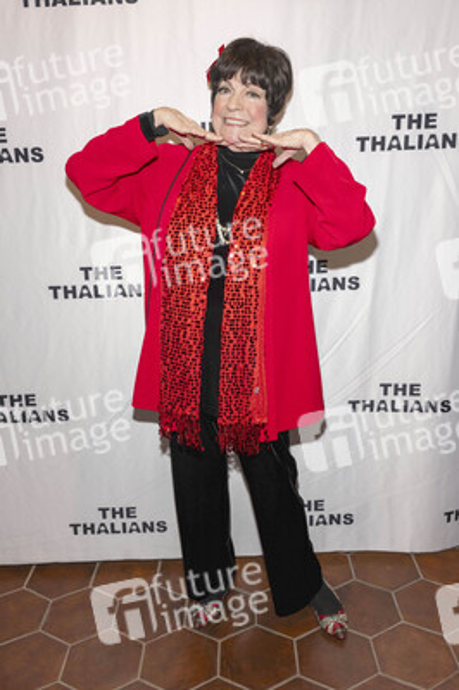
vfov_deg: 63.7
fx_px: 556
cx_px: 230
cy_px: 345
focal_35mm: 29
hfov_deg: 44.9
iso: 800
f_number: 5.6
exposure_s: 1/200
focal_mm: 29
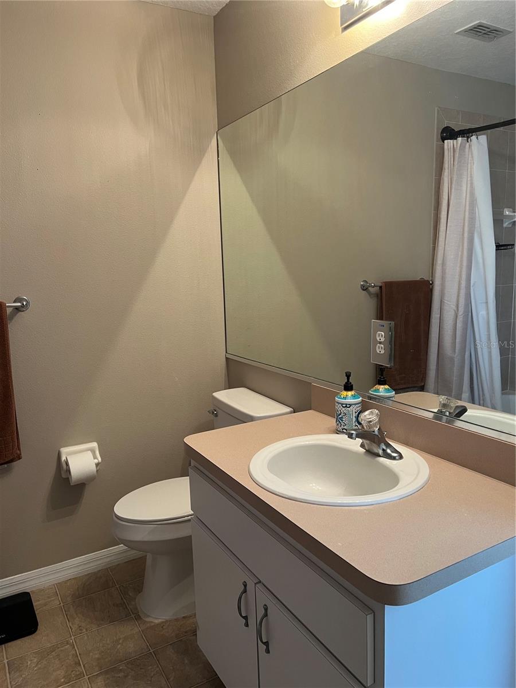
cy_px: 344
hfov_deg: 53.1
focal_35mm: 26
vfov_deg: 67.3
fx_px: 517
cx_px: 258
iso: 160
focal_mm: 5.7
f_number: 1.5
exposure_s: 1/60
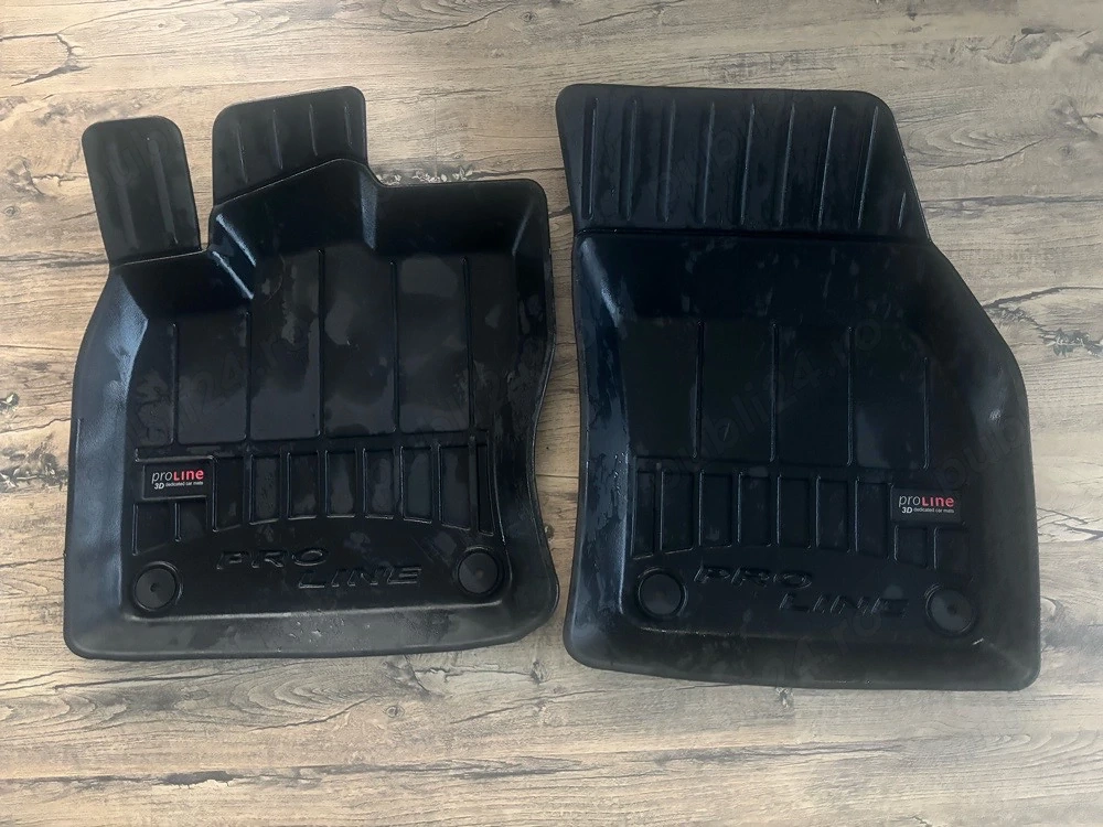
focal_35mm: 26
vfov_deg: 53.1
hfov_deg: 67.3
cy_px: 414
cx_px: 552
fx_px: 828
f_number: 1.6
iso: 800
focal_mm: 5.96
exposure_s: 1/30
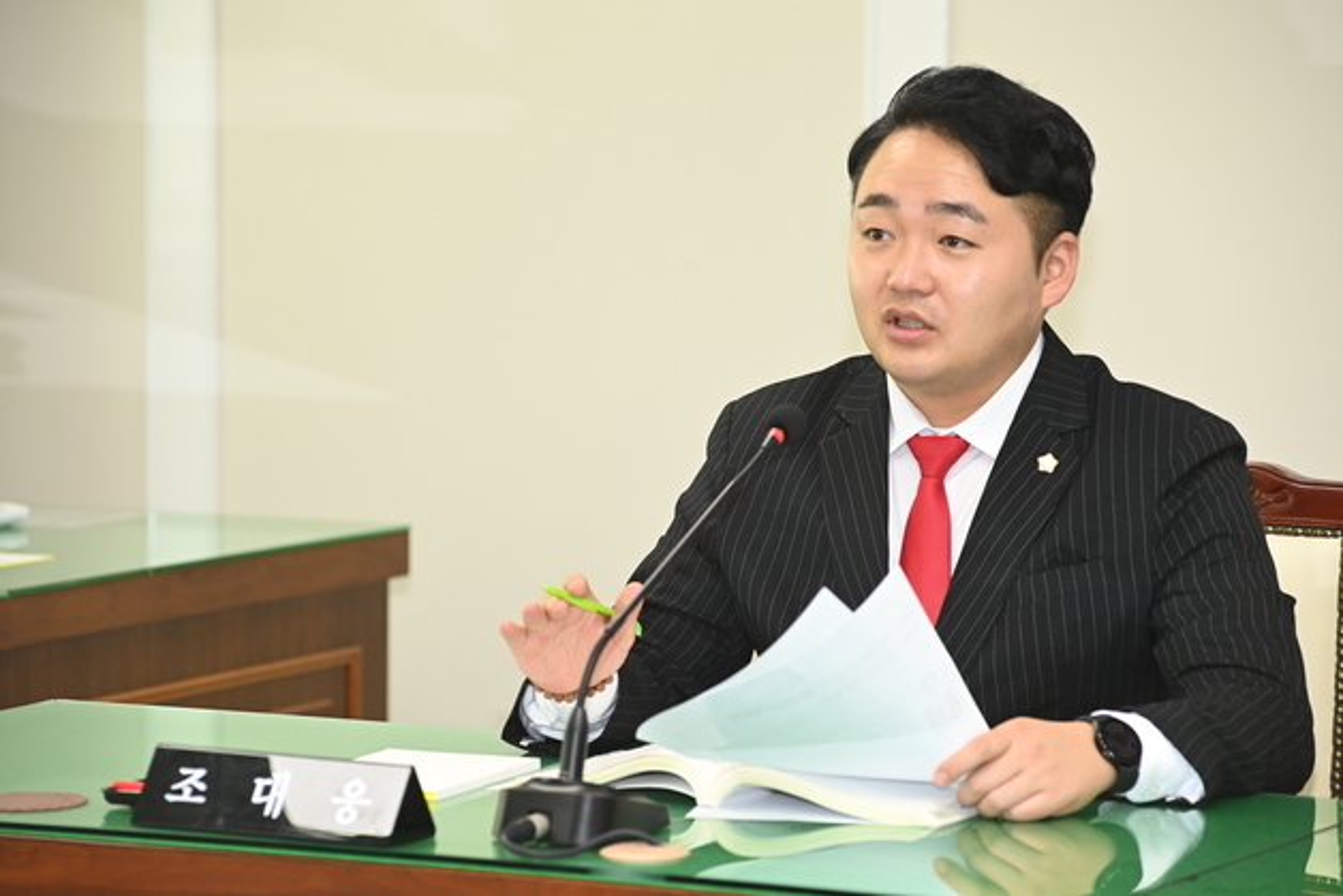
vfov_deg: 10.2
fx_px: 5037
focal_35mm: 135
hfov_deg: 15.2
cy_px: 448
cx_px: 672
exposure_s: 1/100
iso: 800
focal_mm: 135
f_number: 5.6
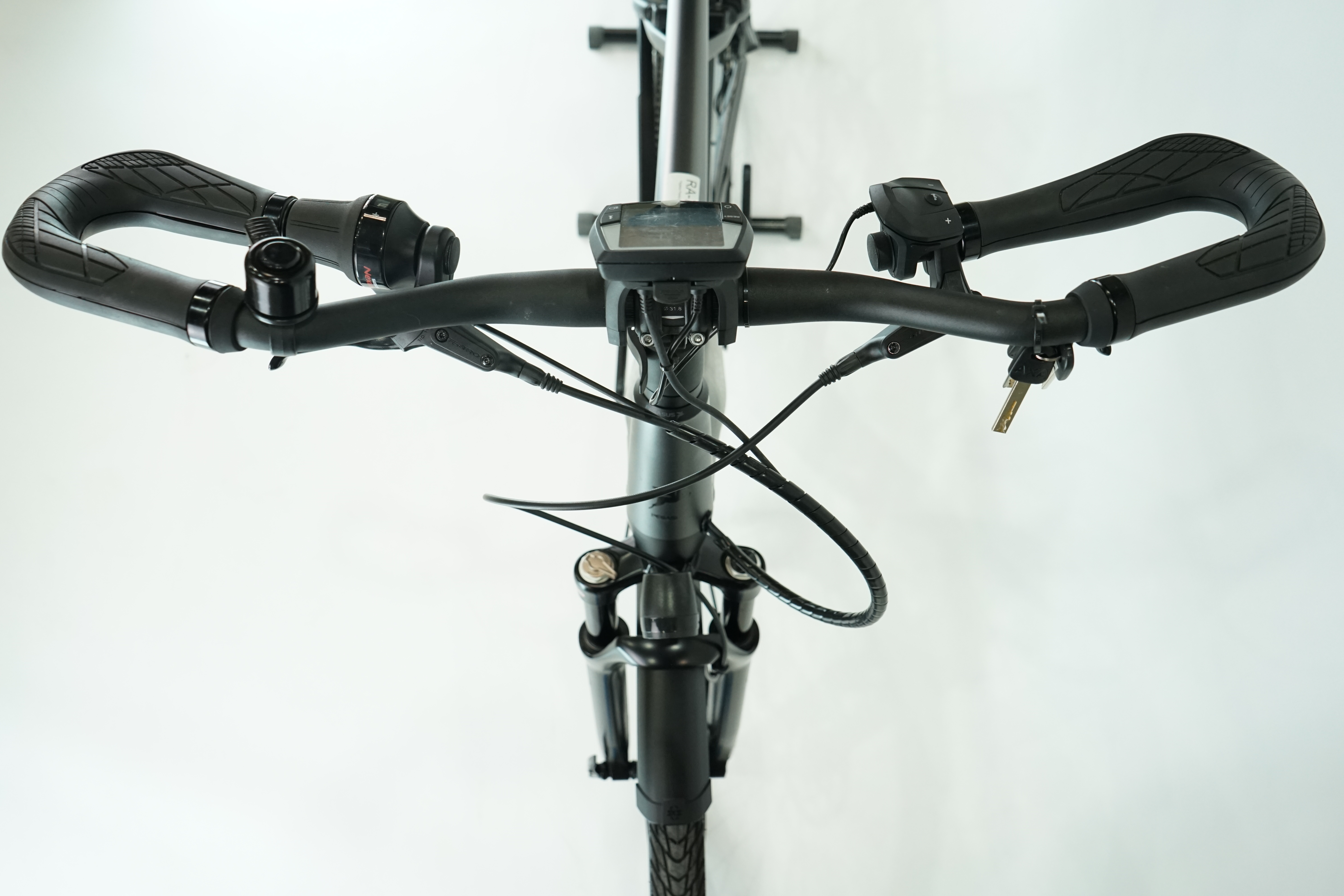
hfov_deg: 65.5
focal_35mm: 28
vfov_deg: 46.4
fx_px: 1045
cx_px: 672
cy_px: 448
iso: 1600
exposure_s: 1/200
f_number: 5.6
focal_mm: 28
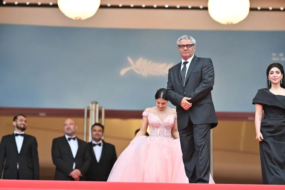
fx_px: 1068
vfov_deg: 10.2
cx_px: 142
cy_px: 95
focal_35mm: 135
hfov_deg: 15.2
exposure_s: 1/500
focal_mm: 135
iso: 100
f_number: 1.8
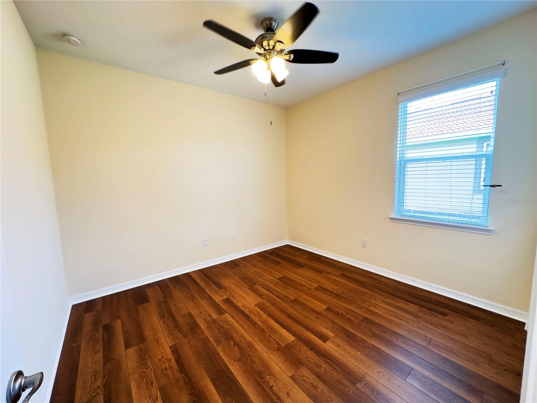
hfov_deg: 102.1
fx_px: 217
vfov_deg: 85.7
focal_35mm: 14
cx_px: 268
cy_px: 202
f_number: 2.2
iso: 160
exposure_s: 1/60
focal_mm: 2.22
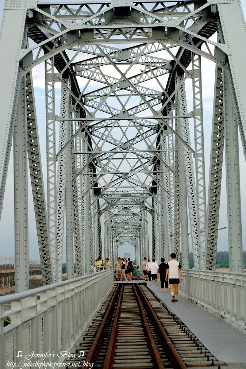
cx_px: 124
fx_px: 779
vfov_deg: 26.7
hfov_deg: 17.9
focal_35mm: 76
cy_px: 186
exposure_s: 1/85
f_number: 5.6
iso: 200
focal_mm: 50
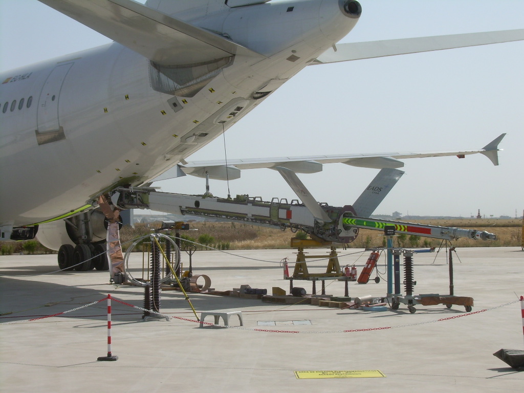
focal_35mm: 82
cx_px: 262
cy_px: 196
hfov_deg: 23.8
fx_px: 1241
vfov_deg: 18.0
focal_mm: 13.9
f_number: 6.6
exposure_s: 1/386
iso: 50
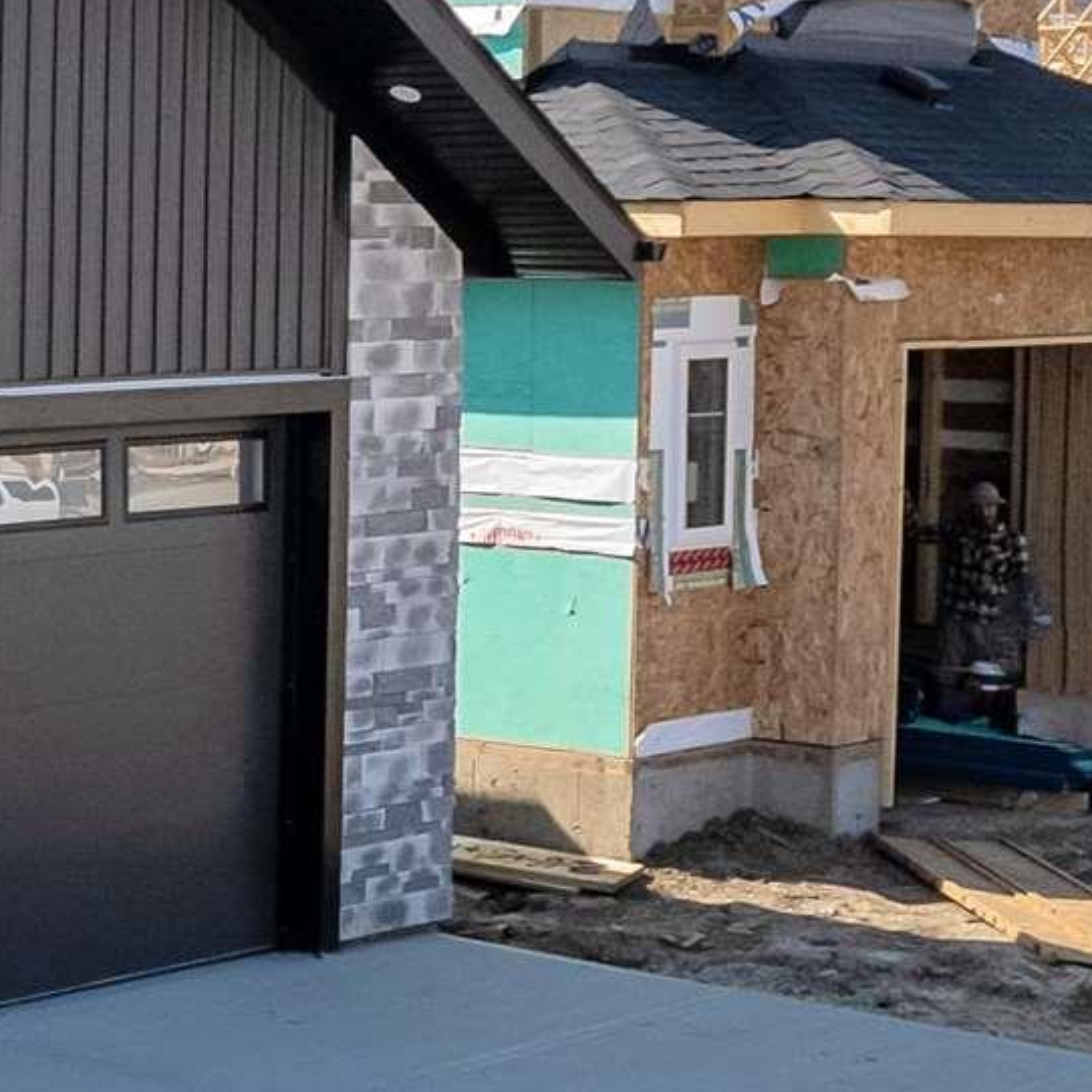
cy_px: 367
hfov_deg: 14.6
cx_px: -820
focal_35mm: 106
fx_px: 3783
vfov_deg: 16.4
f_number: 2.4
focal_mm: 8.38
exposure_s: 1/4000
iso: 140
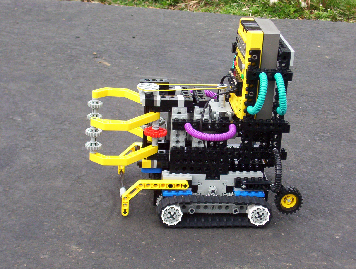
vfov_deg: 19.0
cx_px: 178
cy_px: 134
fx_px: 804
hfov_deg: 25.0
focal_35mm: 78
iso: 100
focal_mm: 12.09
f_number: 3.94
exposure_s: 1/349
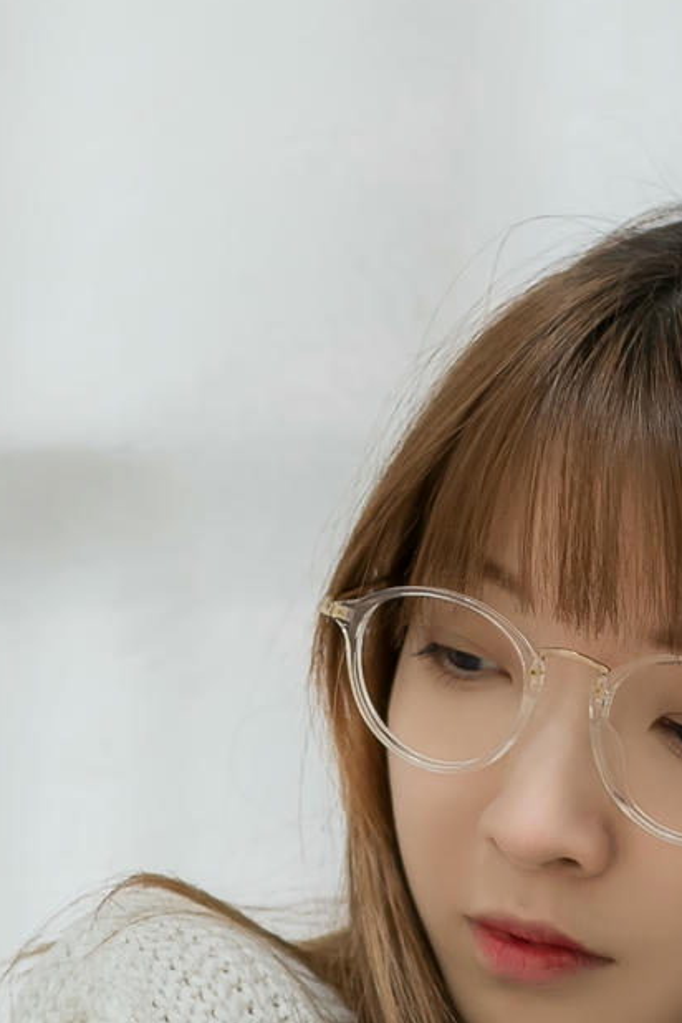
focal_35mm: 170
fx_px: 4830
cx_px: 735
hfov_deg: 8.0
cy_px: 1083
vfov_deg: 11.9
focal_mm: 35
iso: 400
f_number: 1.8
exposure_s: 1/100
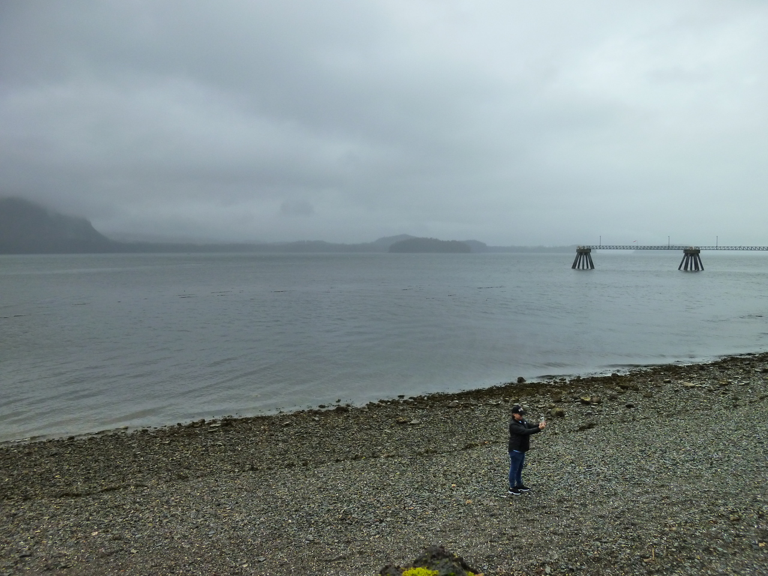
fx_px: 555
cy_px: 288
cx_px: 384
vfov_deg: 54.9
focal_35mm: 25
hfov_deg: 69.4
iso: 200
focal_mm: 4.5
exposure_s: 1/200
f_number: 3.3
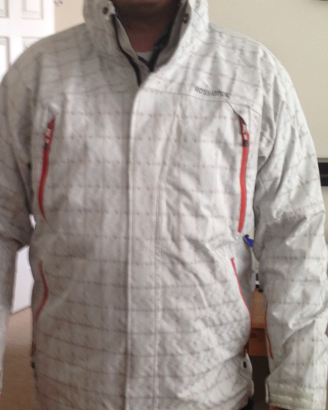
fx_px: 850
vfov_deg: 27.1
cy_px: 230
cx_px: 82
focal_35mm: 70
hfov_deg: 21.7
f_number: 2.4
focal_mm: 4.28
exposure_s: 1/20
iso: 100
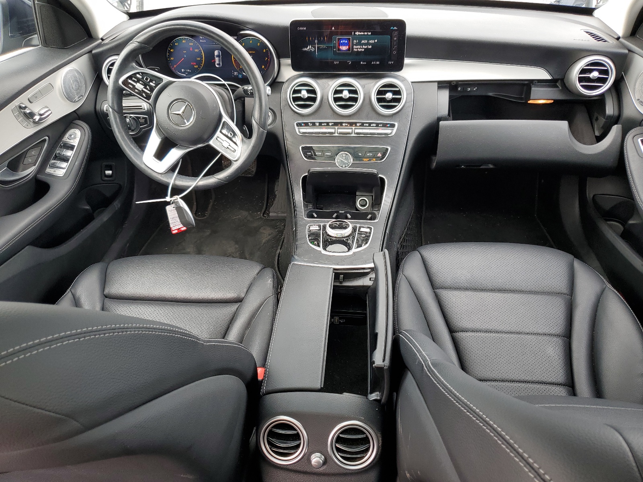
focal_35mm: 26
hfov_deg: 67.3
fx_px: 483
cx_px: 322
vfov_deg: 53.1
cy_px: 241
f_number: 1.5
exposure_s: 1/120
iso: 50
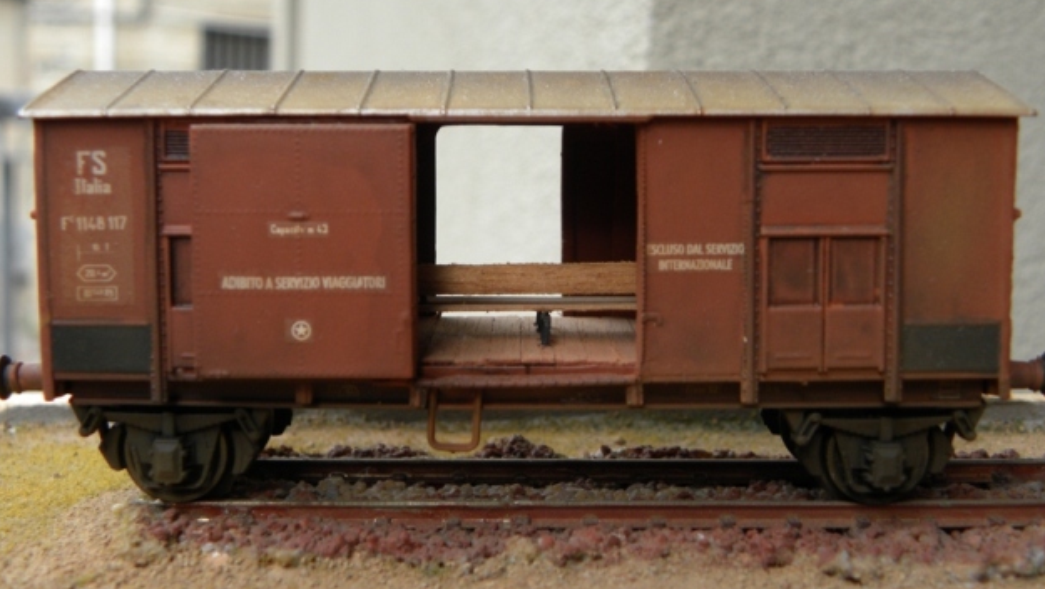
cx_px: 522
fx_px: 1275
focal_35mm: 46
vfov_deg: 26.0
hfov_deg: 44.6
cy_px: 325
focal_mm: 7.3
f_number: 3.2
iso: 64
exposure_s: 1/76.4
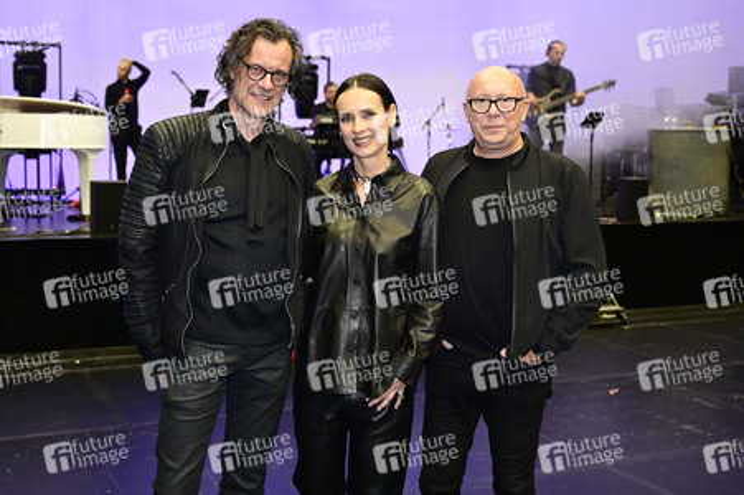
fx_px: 847
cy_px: 248
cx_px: 372
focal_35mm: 41
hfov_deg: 47.4
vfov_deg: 32.6
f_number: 3.5
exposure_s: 1/200
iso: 1600
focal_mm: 41
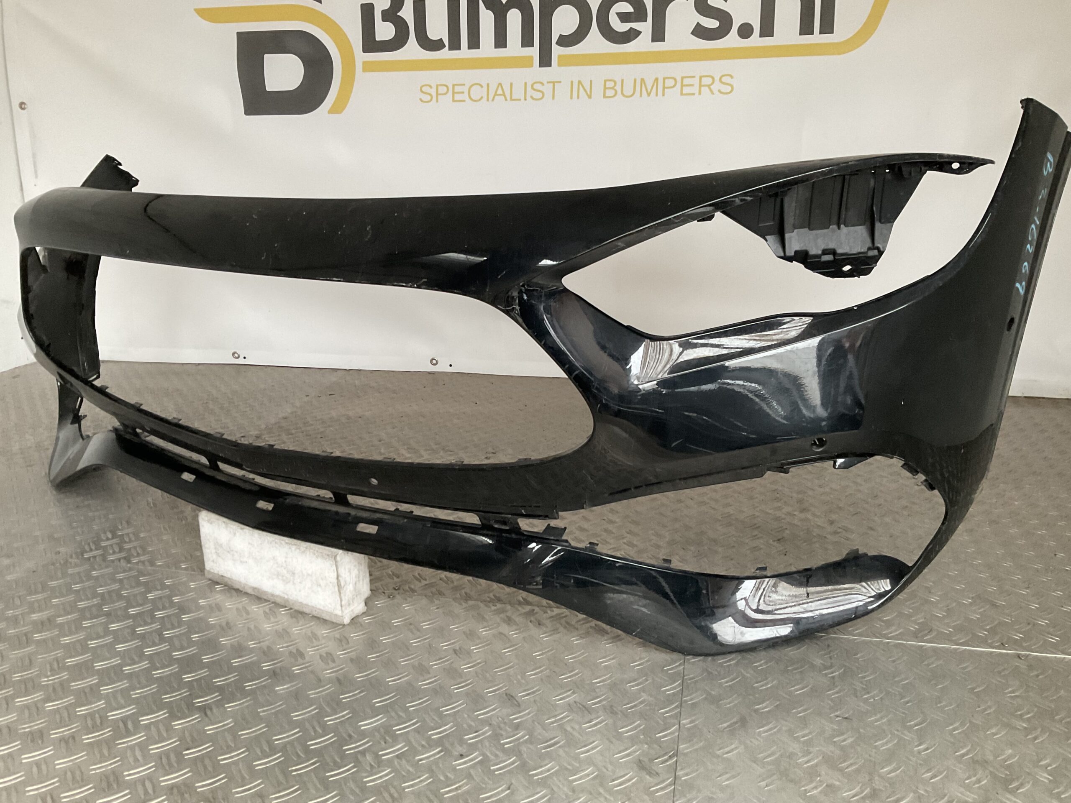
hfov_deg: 61.7
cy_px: 402
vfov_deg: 48.2
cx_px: 536
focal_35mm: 29
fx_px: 897
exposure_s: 1/50
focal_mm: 3
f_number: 1.8
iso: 250
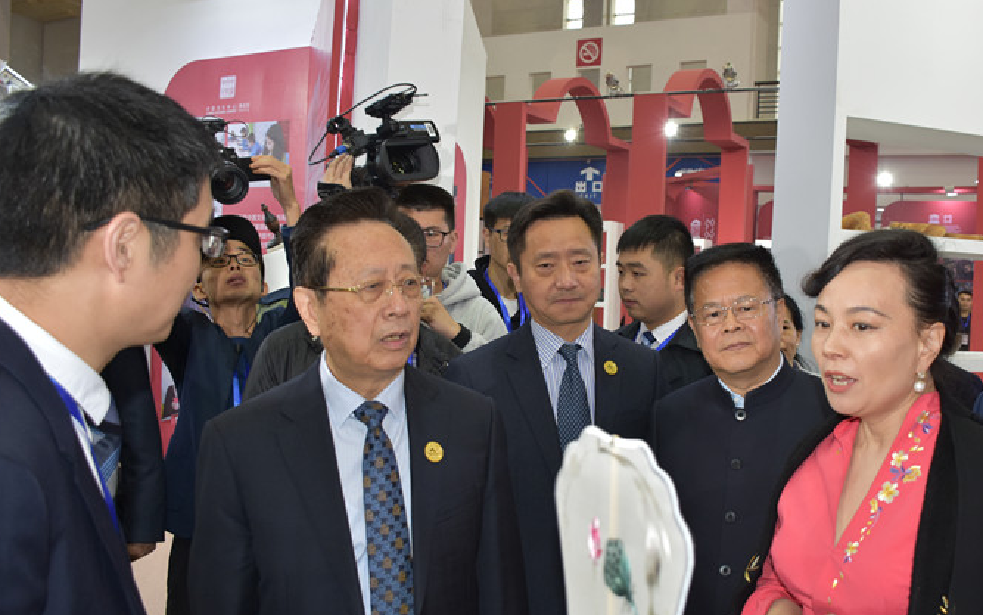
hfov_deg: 57.9
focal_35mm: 33
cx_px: 567
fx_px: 884
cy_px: 319
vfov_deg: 38.3
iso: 400
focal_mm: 18
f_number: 3.5
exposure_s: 1/125
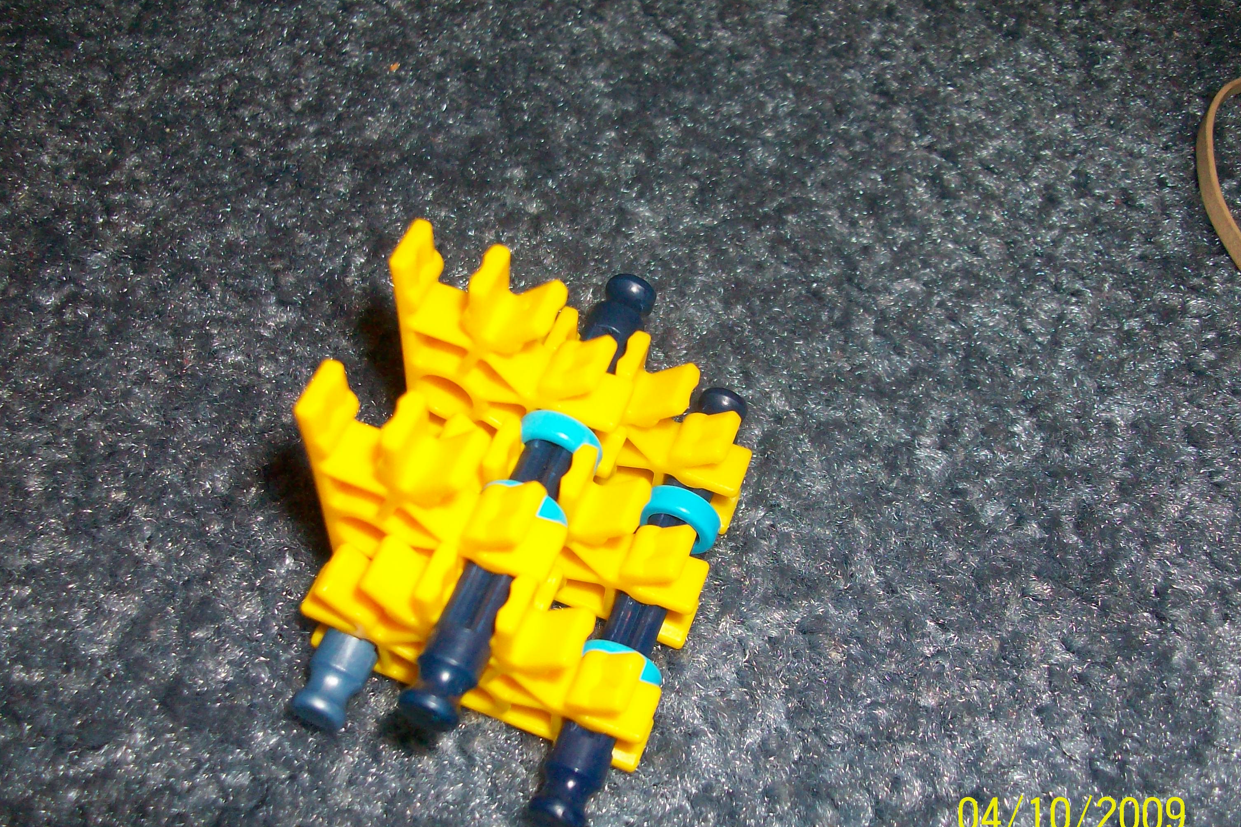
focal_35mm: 36
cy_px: 455
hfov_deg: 53.1
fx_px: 1241
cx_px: 619
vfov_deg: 36.8
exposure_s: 1/60
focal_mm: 5.7
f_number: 2.8
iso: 160
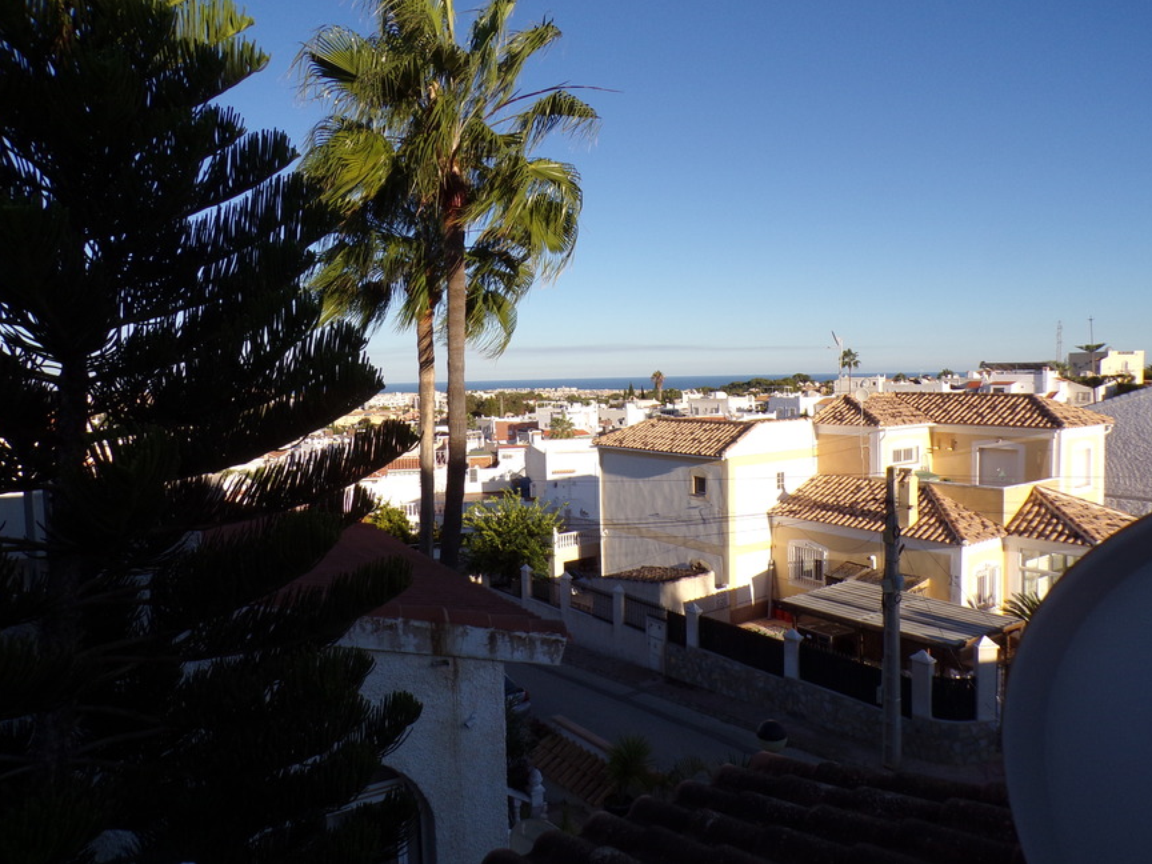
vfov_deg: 54.9
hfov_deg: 69.4
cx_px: 587
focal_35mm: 25
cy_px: 415
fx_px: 832
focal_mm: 4.3
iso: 80
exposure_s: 1/340
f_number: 5.8
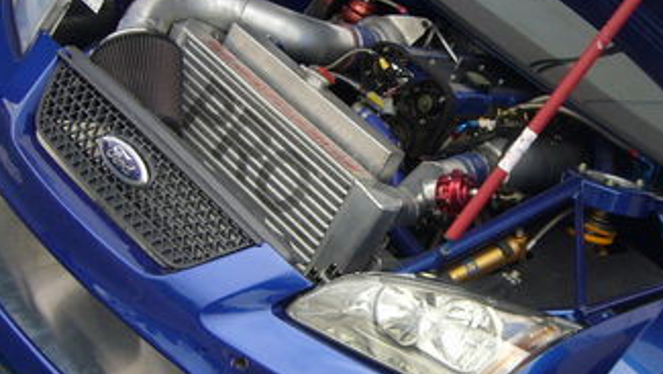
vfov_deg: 16.1
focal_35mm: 75
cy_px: 149
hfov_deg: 27.9
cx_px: 481
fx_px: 1319
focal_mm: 5.8
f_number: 2.8
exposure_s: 1/250
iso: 80
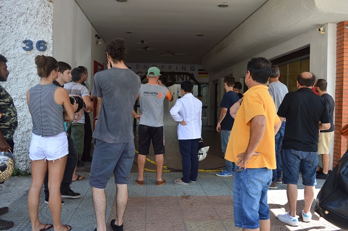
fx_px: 290
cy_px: 116
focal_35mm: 30
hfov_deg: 62.0
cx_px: 174
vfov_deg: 43.5
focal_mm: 20
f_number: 5
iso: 100
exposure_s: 1/200
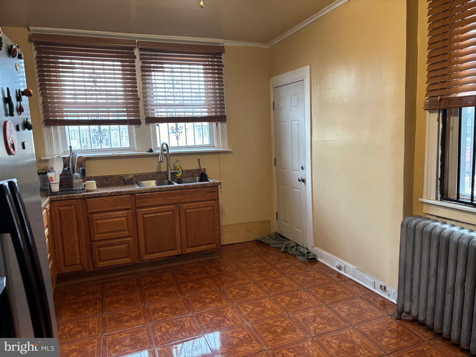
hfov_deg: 67.3
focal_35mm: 26
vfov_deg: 53.1
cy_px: 178
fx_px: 358
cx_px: 238
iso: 160
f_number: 1.6
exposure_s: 1/60
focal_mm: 5.96
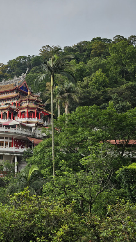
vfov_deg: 58.0
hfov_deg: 30.3
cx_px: -21
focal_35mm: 34
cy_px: 121
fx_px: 218
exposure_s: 1/180
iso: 12
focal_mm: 6.3
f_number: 1.7
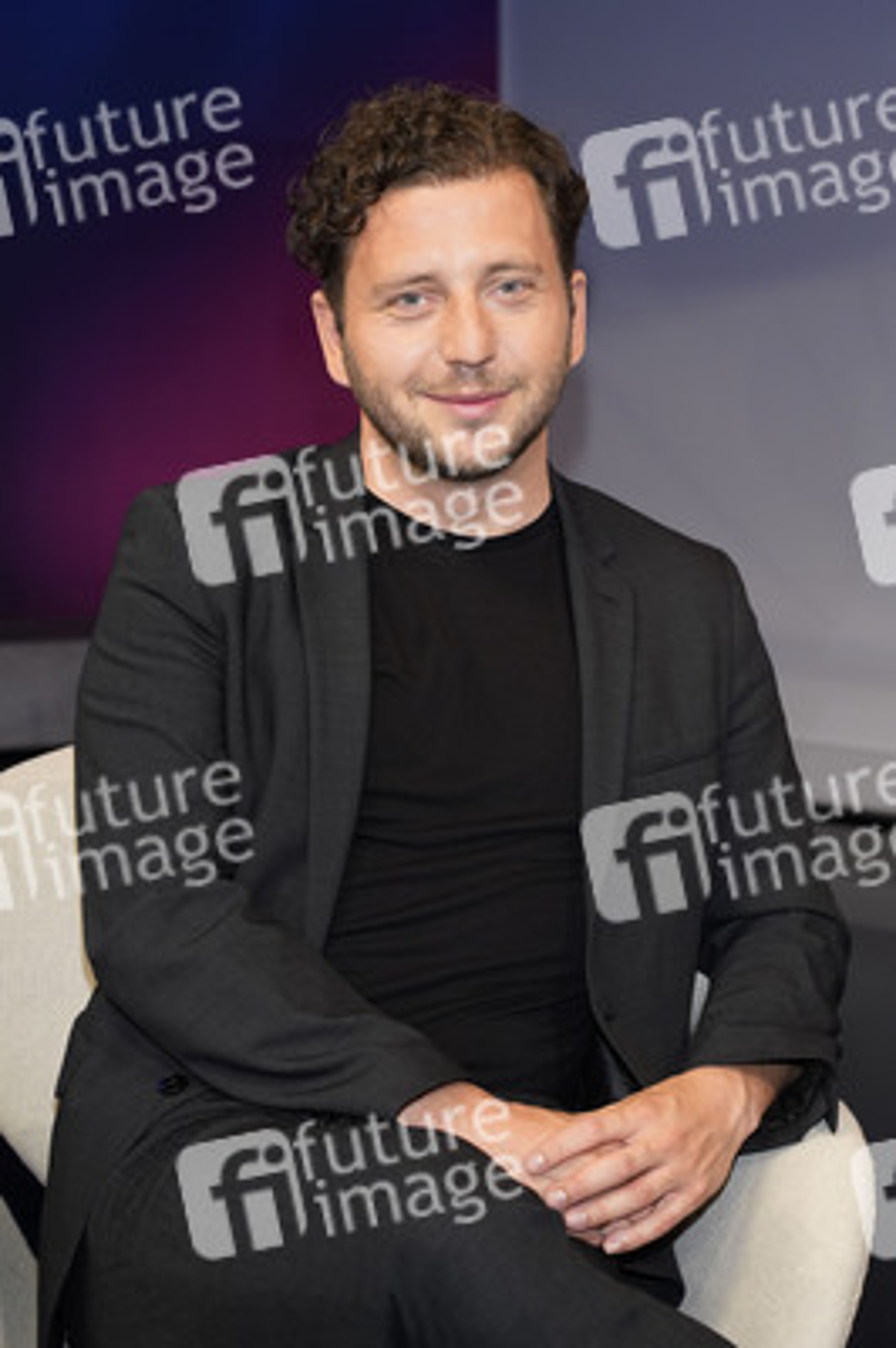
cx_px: 448
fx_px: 2356
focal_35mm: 63
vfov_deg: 31.9
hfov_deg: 21.5
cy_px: 674
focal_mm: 63
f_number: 5.6
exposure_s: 1/160
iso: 2000
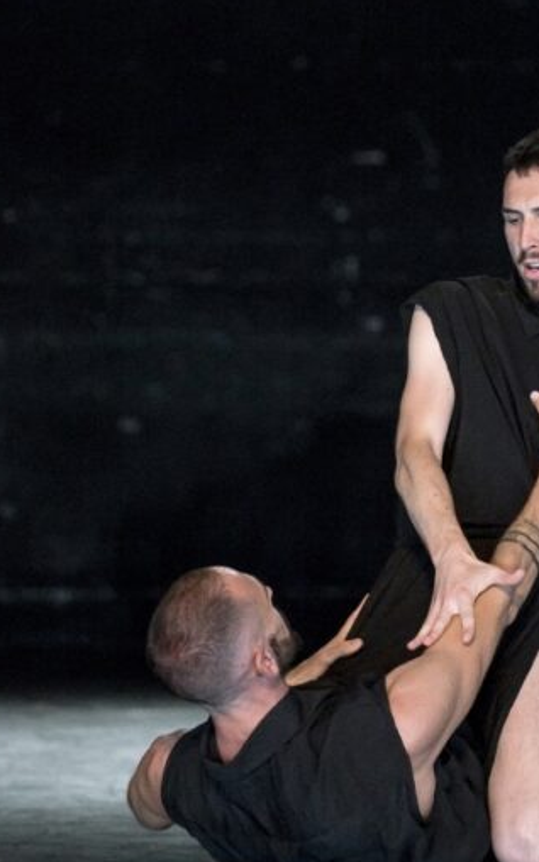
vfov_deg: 5.8
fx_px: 8487
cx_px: 551
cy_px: 24
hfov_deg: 3.6
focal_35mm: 361
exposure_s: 1/320
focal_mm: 150
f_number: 2.8
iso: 5000
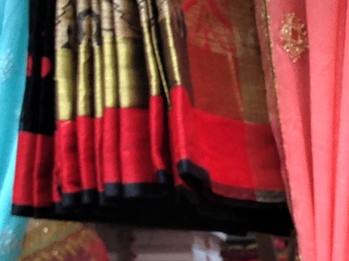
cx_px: 690
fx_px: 1926
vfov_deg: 7.7
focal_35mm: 191
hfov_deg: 9.7
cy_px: 254
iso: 50
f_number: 2.4
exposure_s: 1/60
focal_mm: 4.12
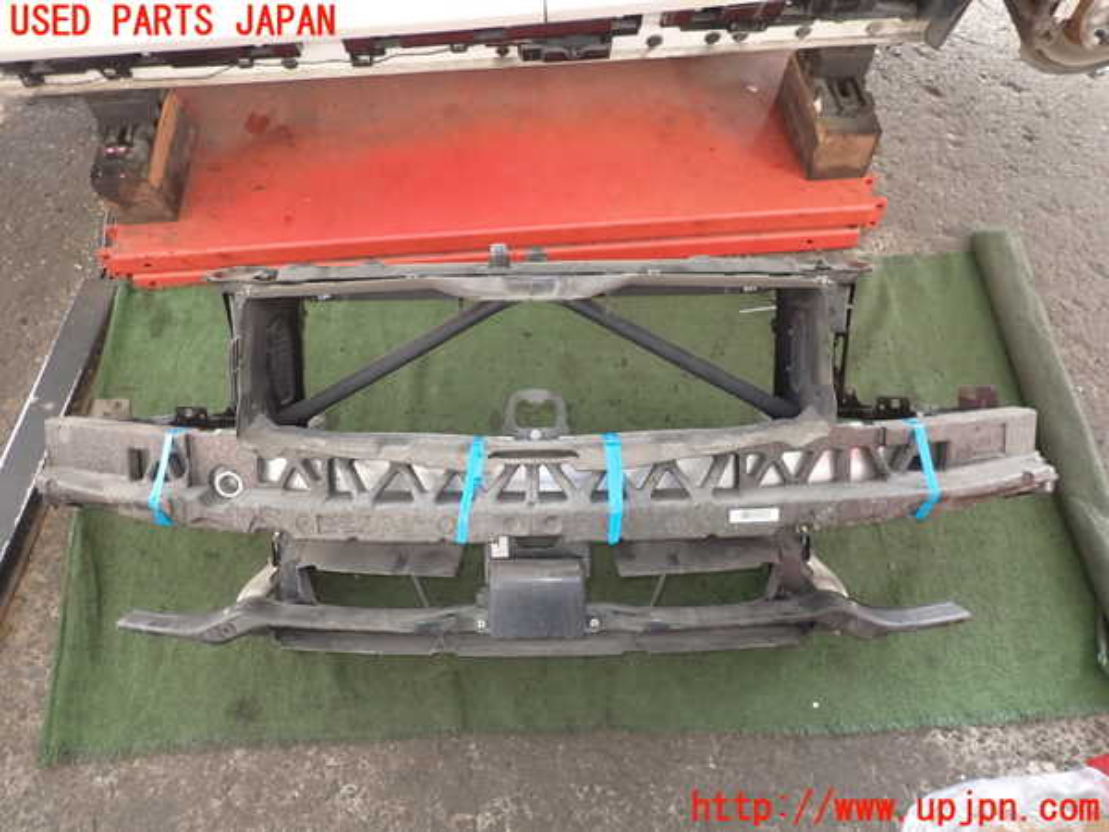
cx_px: 554
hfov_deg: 69.4
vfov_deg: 54.9
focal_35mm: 25
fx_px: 801
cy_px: 416
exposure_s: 1/40
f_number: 2
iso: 200
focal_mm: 4.5
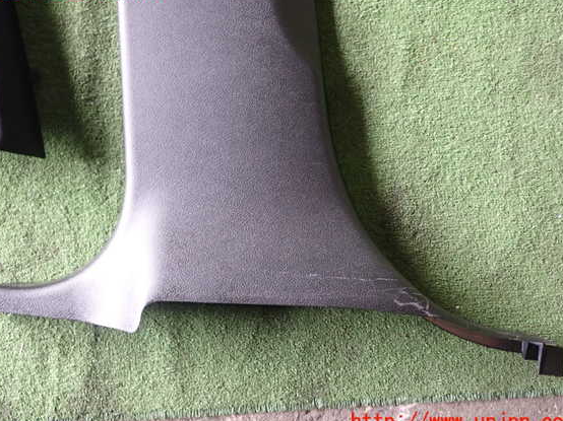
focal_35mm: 39
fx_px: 634
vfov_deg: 36.8
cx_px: 275
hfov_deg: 47.9
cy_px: 207
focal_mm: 6.37
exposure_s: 1/40
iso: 200
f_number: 2.5
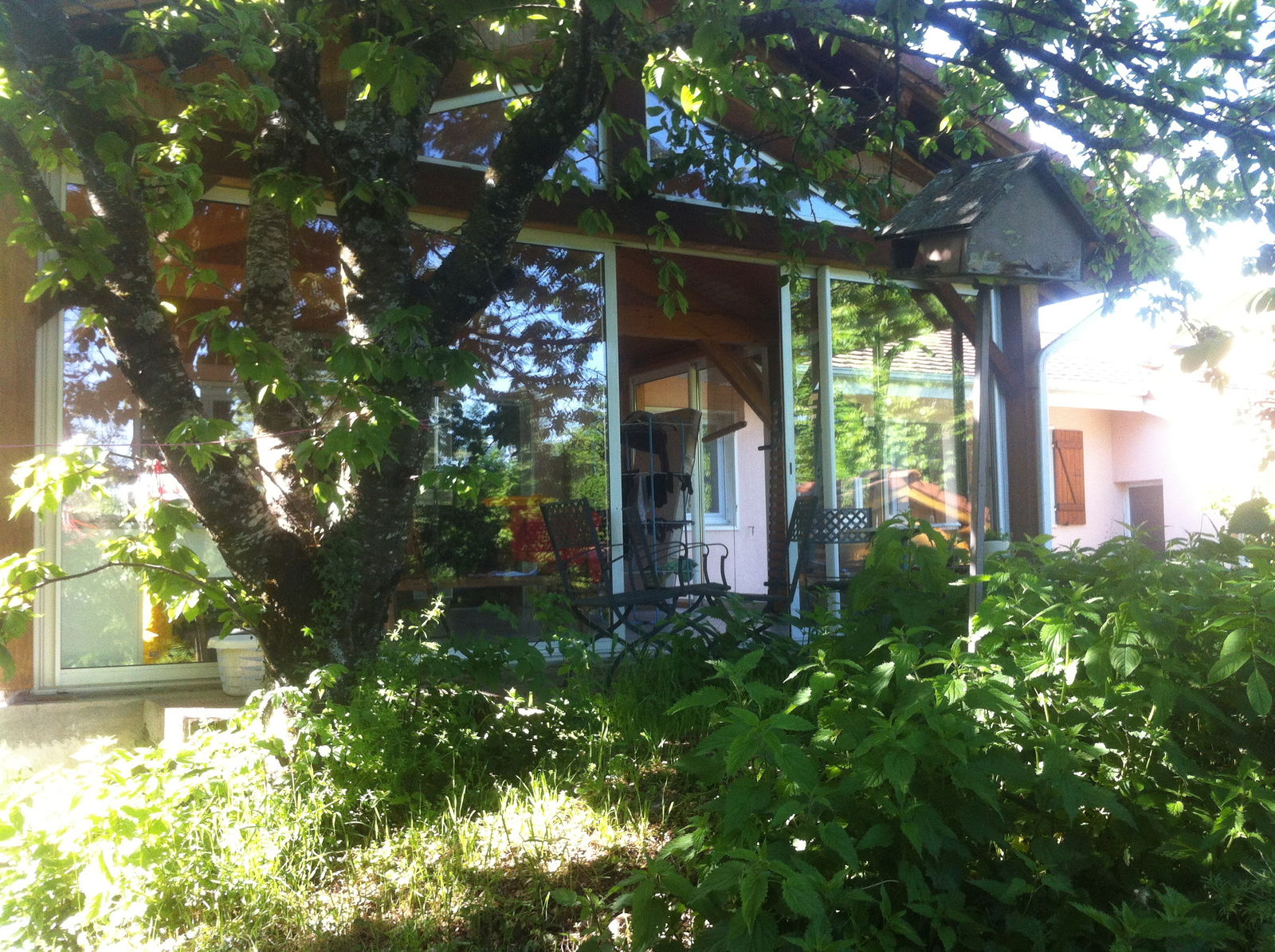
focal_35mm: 35
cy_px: 476
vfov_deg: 40.6
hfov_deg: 52.7
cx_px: 638
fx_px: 1287
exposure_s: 1/120
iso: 125
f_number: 2.8
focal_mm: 3.85
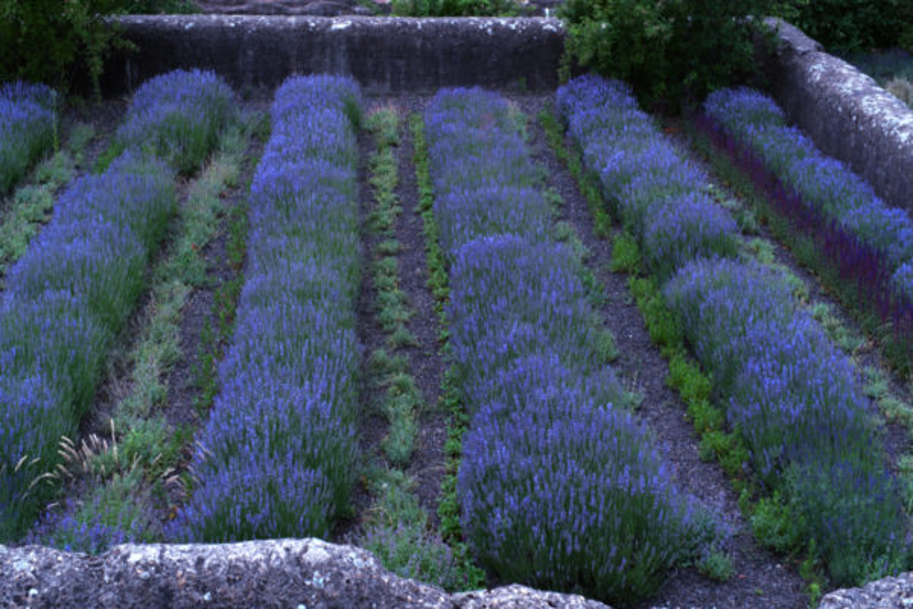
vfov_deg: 25.5
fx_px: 1344
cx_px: 456
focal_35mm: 53
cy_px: 304
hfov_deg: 37.5
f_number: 8
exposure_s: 1/125
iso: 160
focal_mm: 35
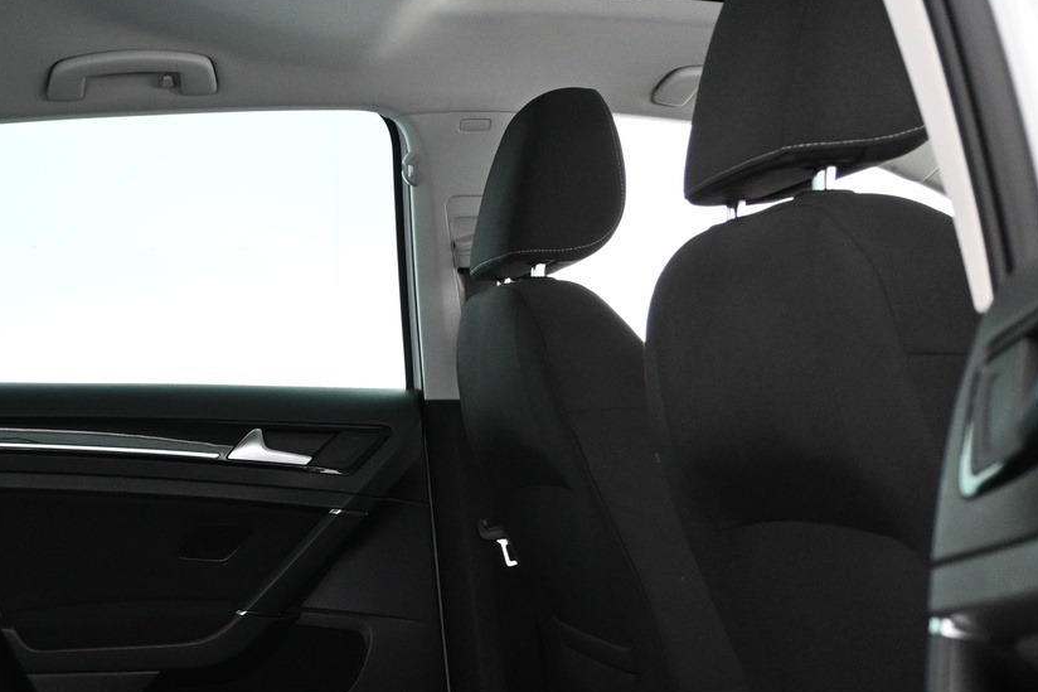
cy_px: 644
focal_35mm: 60
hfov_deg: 32.2
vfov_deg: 21.8
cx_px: 190
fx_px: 1743
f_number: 3.8
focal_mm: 20.5
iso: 1600
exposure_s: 1/20
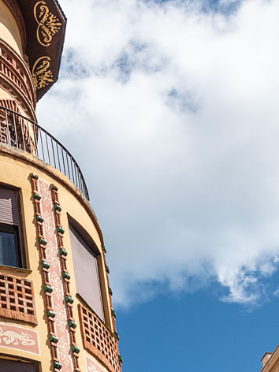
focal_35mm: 126
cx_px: -96
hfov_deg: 11.4
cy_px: 426
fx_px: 1354
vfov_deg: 15.2
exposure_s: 1/160
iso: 125
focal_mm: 15.74
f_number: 4
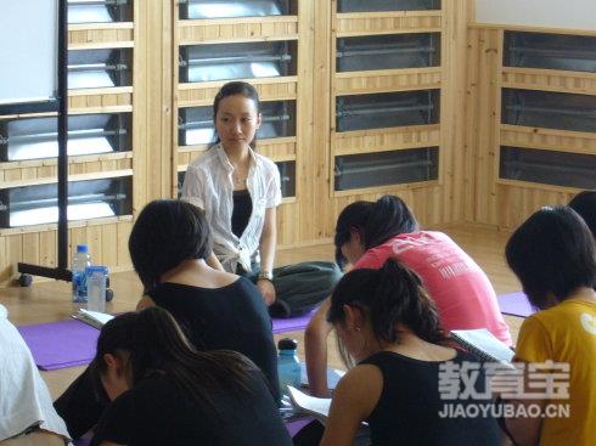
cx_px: 298
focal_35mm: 144
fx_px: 2478
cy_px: 223
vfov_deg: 10.3
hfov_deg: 13.7
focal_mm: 17.4
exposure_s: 1/15
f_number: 5
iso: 160
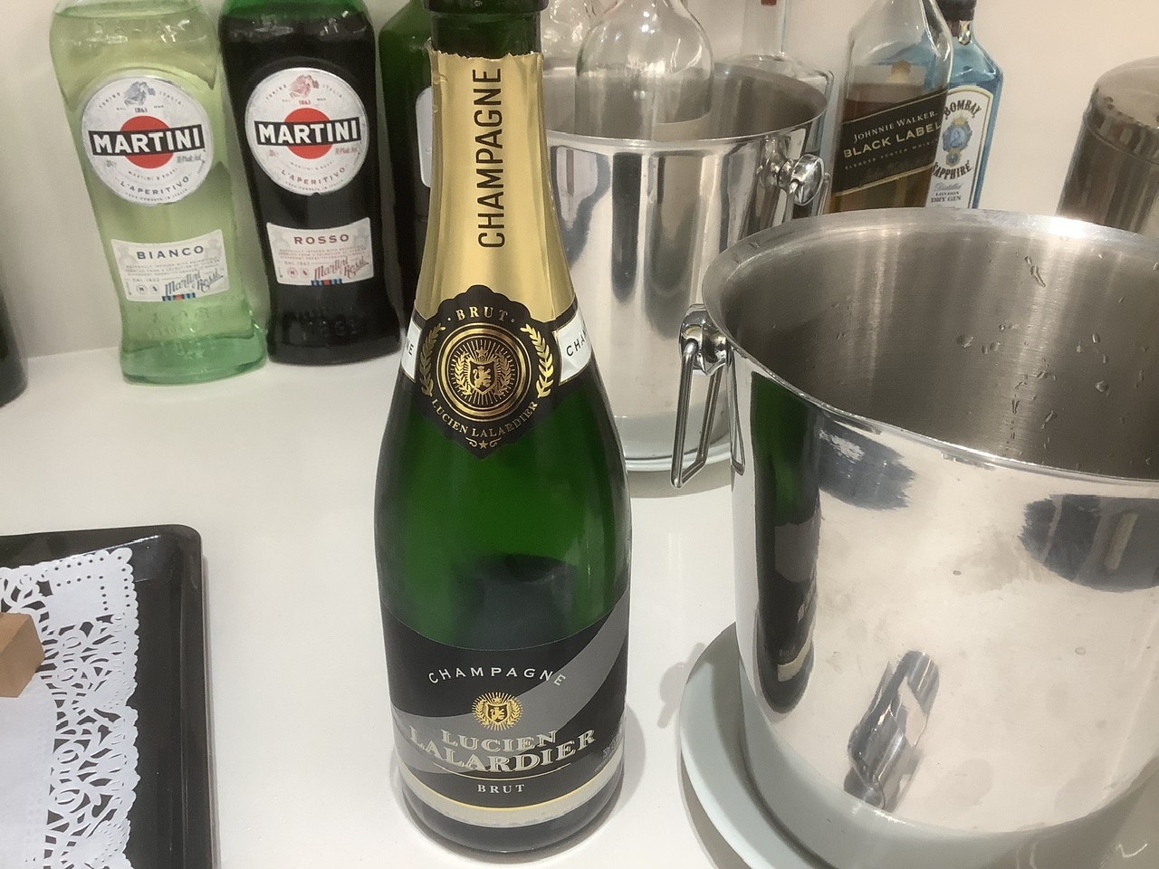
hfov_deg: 58.4
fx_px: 1038
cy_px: 434
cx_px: 580
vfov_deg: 45.4
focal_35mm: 31
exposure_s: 1/60
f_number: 2.4
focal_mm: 3.3
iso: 80
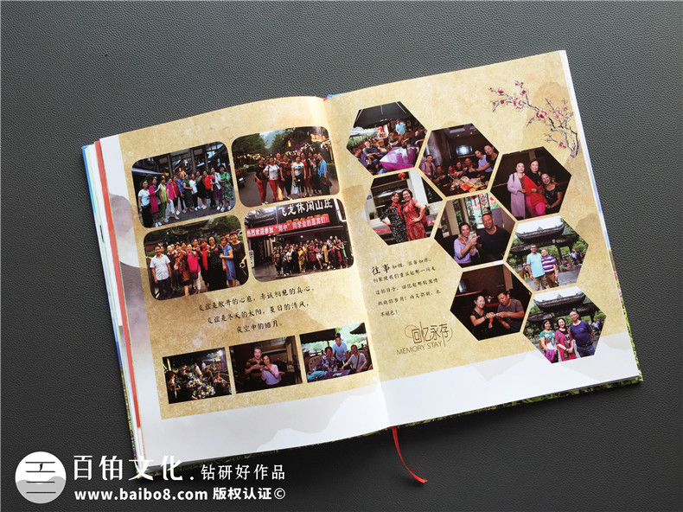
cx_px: 342
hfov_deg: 61.7
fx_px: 572
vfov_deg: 48.2
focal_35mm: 29
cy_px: 256
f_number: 2.2
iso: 32
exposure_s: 1/104
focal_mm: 4.15
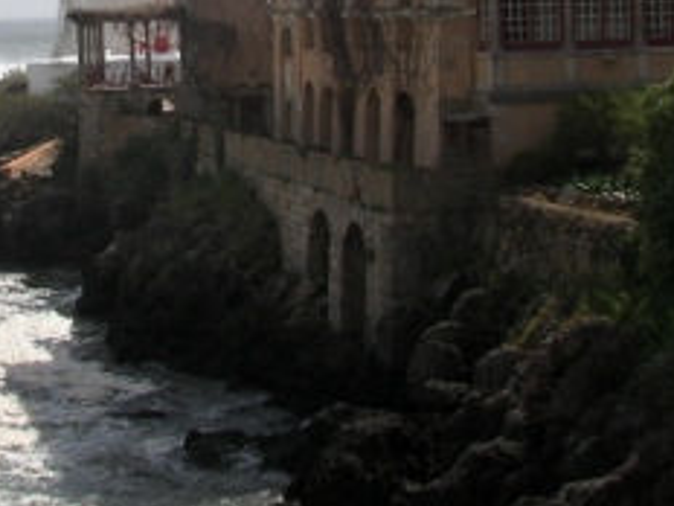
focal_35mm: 93
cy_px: -26
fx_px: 1811
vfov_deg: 15.5
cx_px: 116
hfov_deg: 20.8
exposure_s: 1/1000
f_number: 4
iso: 50
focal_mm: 6
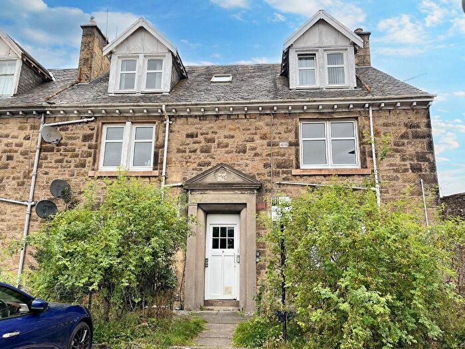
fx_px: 349
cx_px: 232
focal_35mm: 26
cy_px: 174
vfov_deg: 53.1
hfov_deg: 67.3
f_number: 1.6
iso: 50
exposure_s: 1/571
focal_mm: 5.1
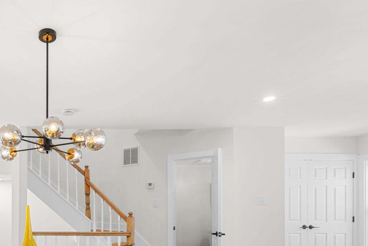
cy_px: 202
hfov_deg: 60.9
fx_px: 266
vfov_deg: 46.6
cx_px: 51
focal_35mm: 26
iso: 100
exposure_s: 1/2
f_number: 9
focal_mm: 10
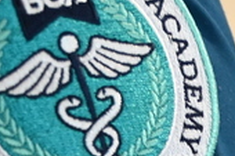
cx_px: 426
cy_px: 362
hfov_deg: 9.9
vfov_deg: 6.7
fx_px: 1278
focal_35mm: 196
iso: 3200
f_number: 4
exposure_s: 1/60
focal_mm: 32.5
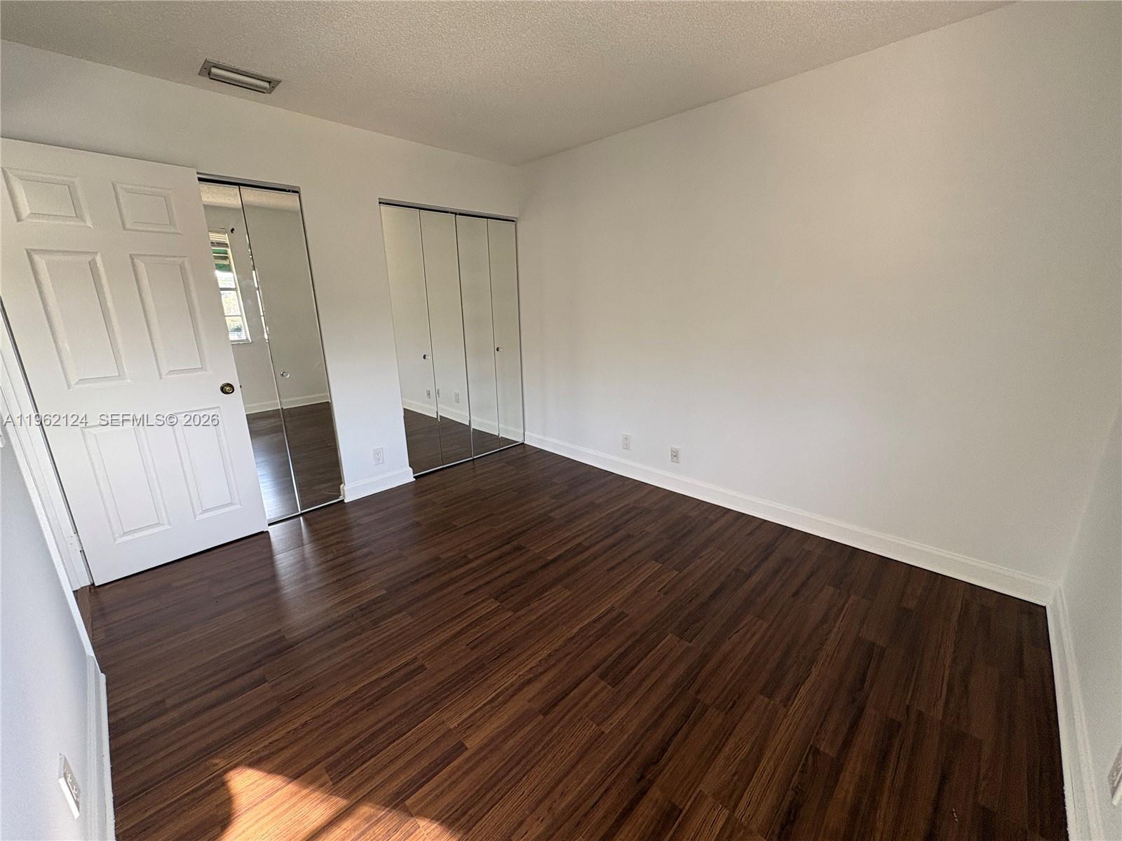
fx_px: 454
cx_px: 561
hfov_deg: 102.1
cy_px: 420
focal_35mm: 14
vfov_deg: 85.7
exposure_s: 1/99
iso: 125
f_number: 2.2
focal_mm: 2.22
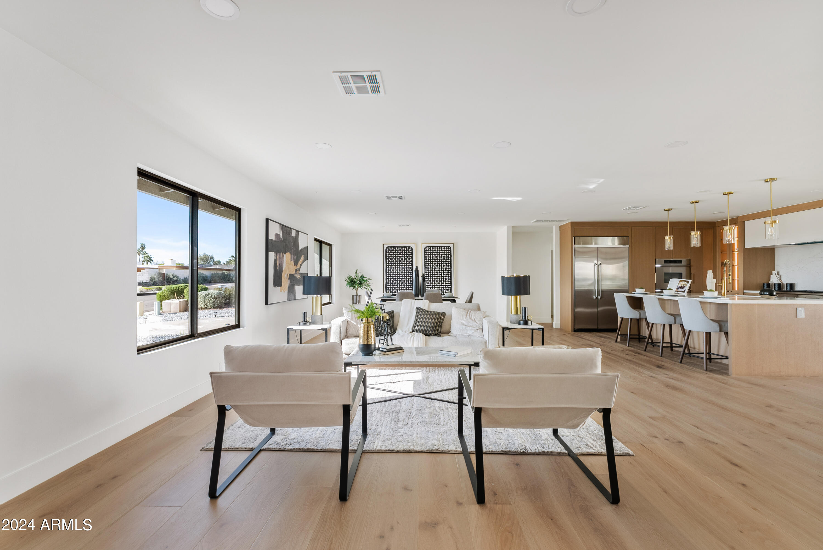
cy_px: 275
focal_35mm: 16
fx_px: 366
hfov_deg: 96.7
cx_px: 412
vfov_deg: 73.8
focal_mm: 16
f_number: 8
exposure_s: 1/5
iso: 100
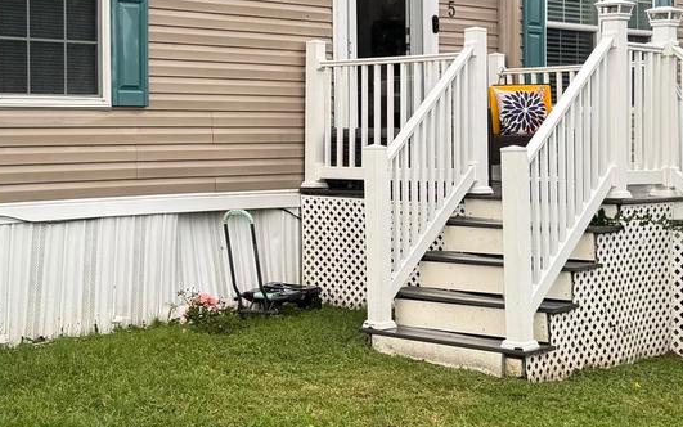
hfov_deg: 29.3
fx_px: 1284
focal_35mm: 69
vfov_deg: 18.7
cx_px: 178
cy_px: 102
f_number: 1.78
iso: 80
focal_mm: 6.76
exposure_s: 1/693
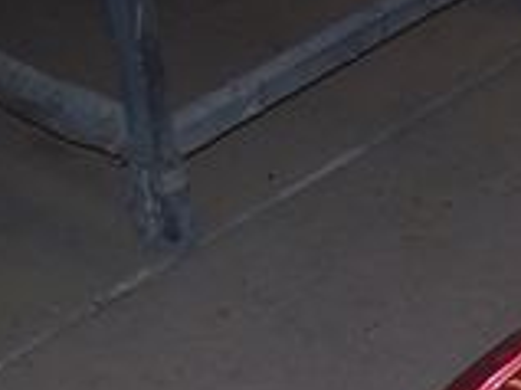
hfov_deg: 11.8
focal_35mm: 153
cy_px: 511
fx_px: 2301
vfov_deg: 9.5
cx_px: 976
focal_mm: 6.3
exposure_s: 1/60
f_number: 2.8
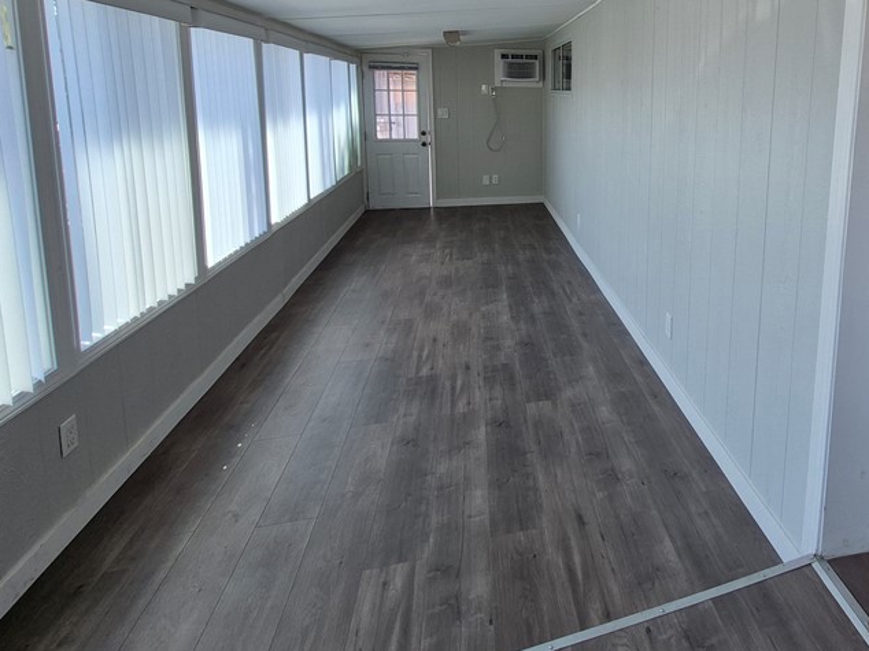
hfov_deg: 75.4
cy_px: 175
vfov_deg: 60.5
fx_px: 527
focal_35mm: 21
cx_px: 609
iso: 40
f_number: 2.2
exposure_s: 1/163
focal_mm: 1.74
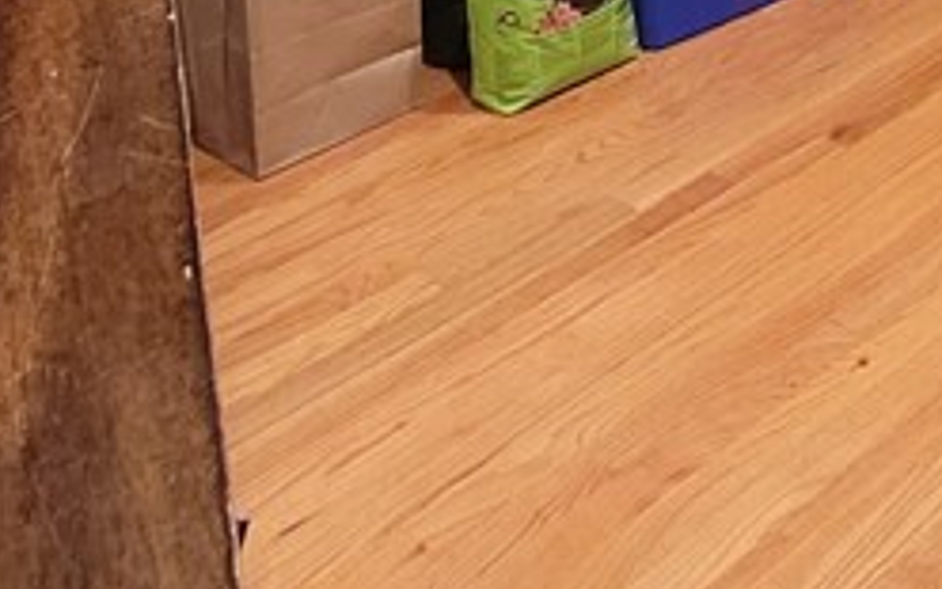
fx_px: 1463
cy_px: -540
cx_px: 969
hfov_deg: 32.5
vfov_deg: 17.4
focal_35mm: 57
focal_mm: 1.74
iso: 400
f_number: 2.2
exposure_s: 1/30
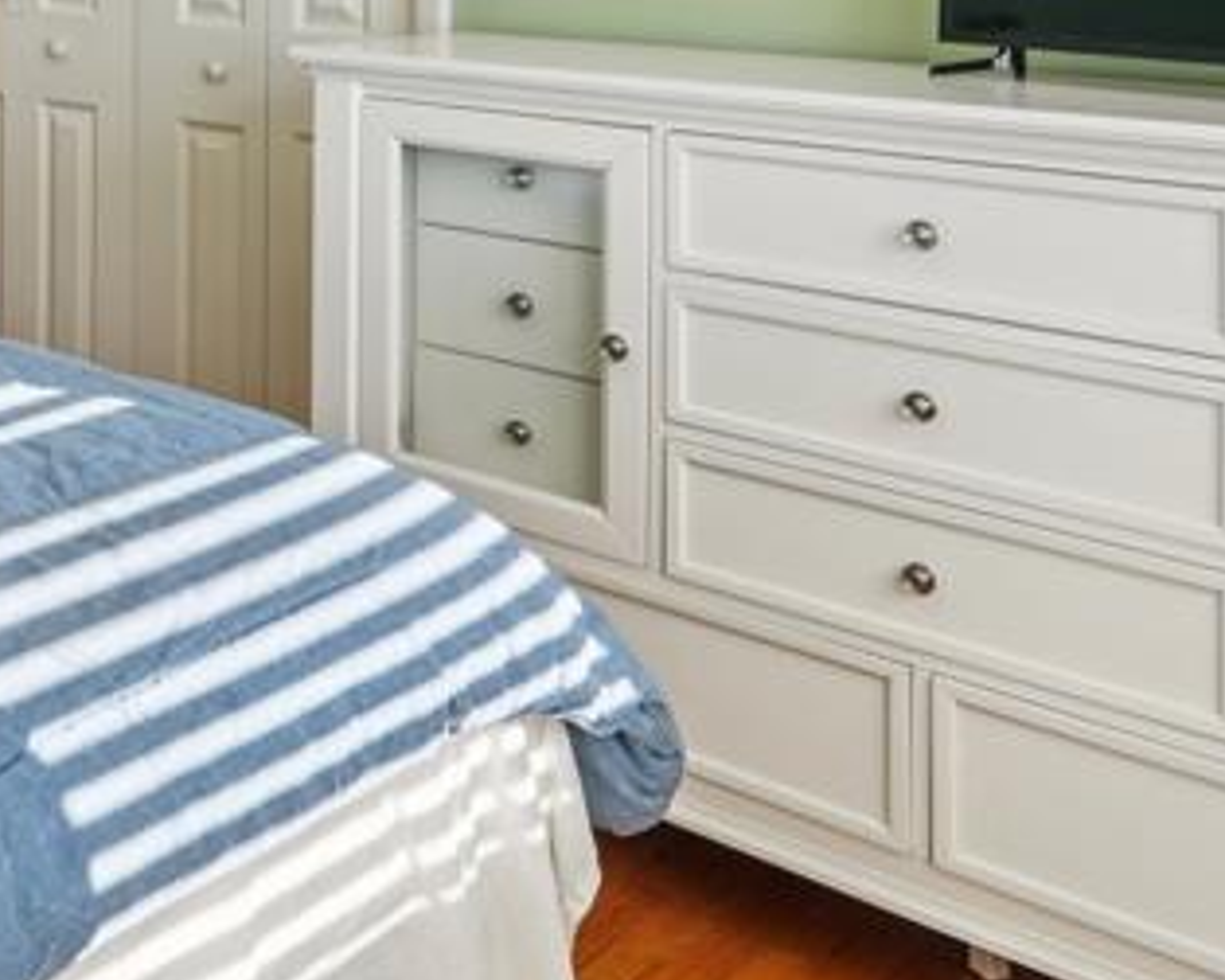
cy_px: -109
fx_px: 1776
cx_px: -230
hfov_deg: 31.9
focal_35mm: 49
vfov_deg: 28.0
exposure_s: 1/30
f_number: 9
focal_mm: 16
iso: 320
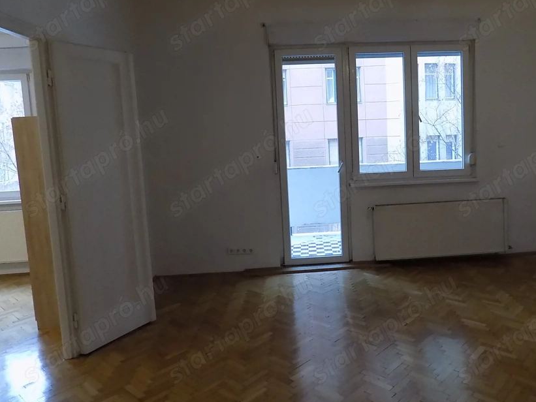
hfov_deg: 62.8
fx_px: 434
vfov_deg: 49.6
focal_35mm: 28
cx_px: 326
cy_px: 174
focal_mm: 4
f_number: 3.1
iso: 360
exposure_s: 1/30
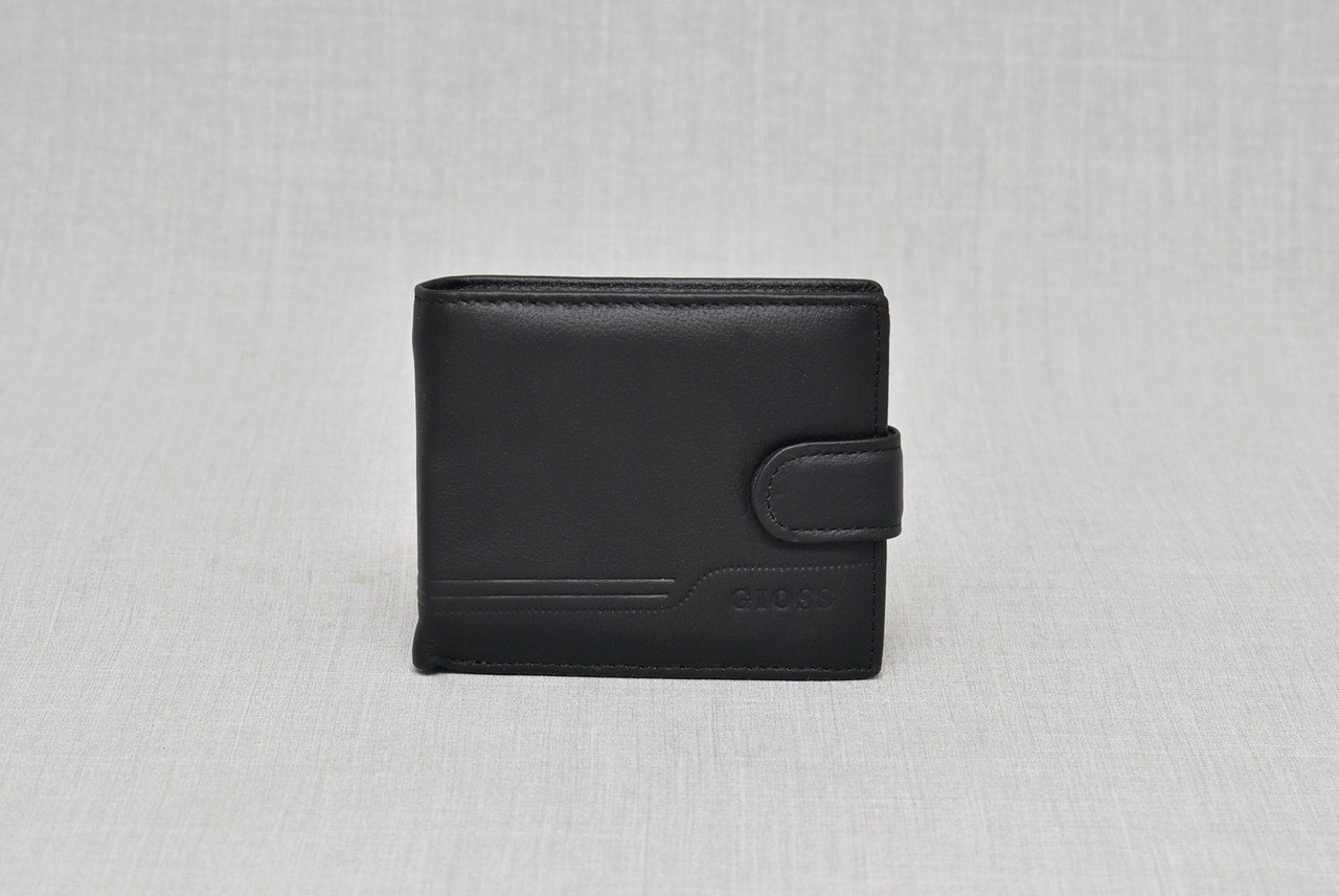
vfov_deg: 16.6
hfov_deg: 24.6
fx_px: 3071
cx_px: 670
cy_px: 448
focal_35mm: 82
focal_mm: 55
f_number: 5.6
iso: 100
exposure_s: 1/60
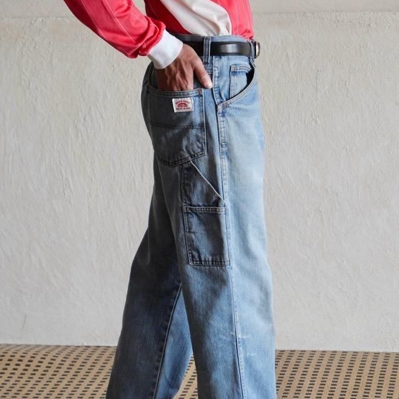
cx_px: 199
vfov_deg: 16.0
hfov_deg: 16.0
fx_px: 1421
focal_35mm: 109
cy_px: 259
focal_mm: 46
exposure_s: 1/100
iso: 1000
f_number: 3.9
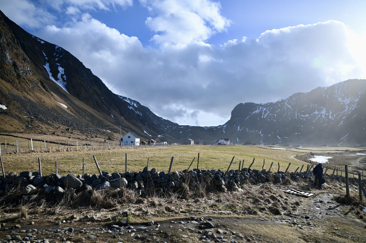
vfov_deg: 53.1
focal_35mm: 24
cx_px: 183
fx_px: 244
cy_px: 122
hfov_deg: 73.8
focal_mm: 24
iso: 320
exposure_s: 1/3200
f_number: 4
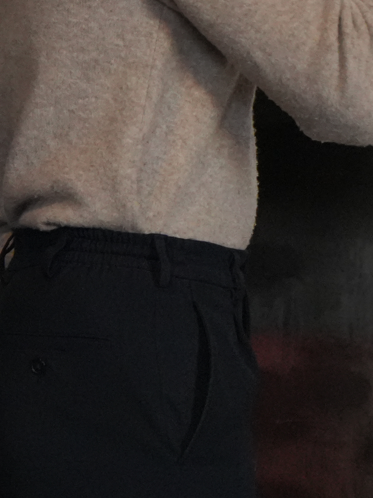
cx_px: 811
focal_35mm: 260
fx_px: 3734
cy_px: 58
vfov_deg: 7.6
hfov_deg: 5.6
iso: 3200
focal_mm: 49
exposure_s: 1/125
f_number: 5.6
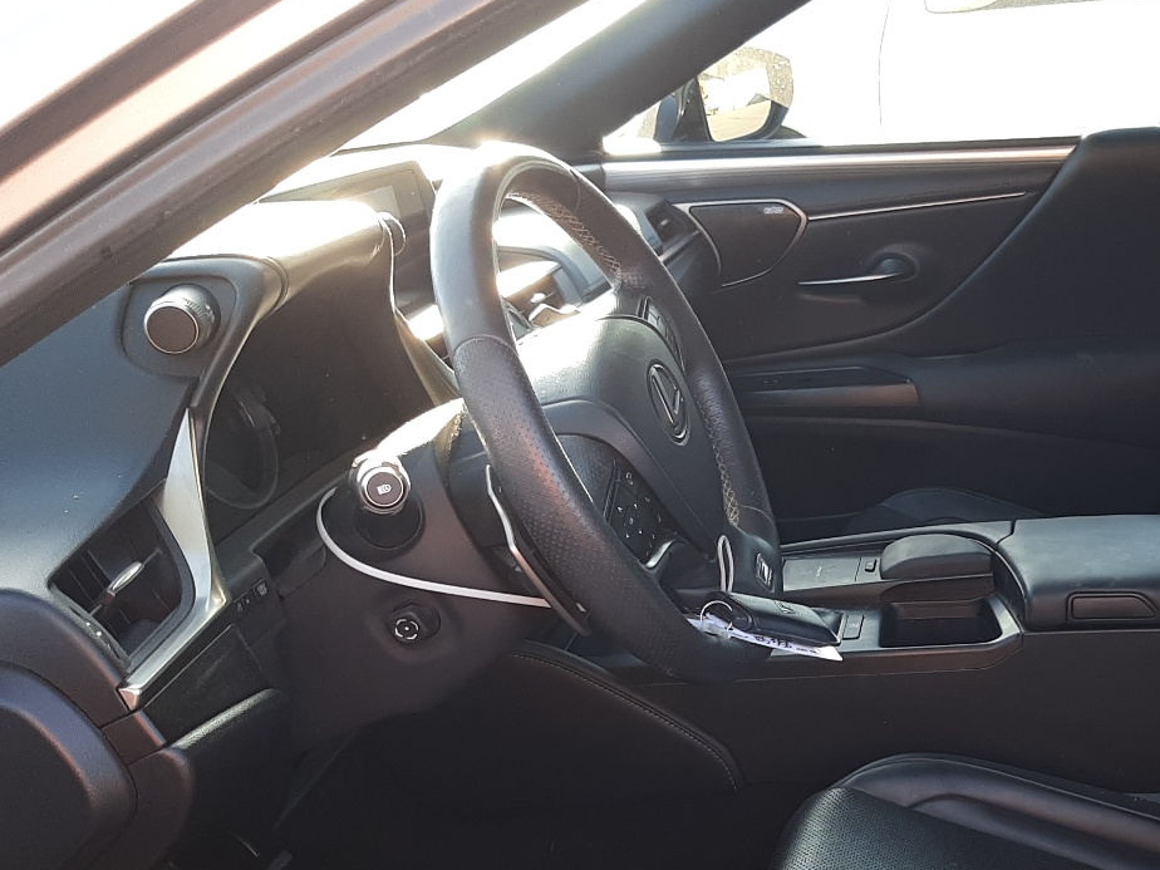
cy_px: 557
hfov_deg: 40.6
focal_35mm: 45
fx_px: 1508
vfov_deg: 32.0
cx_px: 904
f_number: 1.7
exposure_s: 1/120
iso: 59
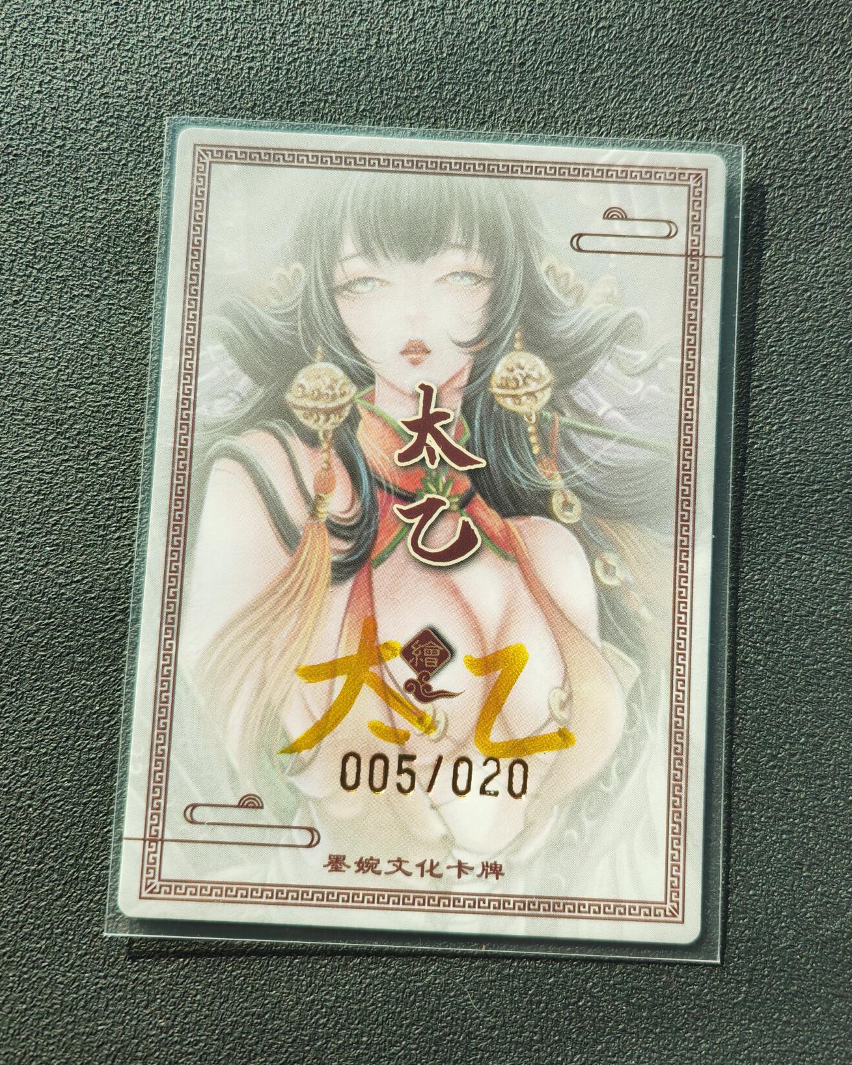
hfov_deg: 50.0
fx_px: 914
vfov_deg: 60.3
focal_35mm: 29
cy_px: 481
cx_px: 427
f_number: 1.8
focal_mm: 5.53
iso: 160
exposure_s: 1/100
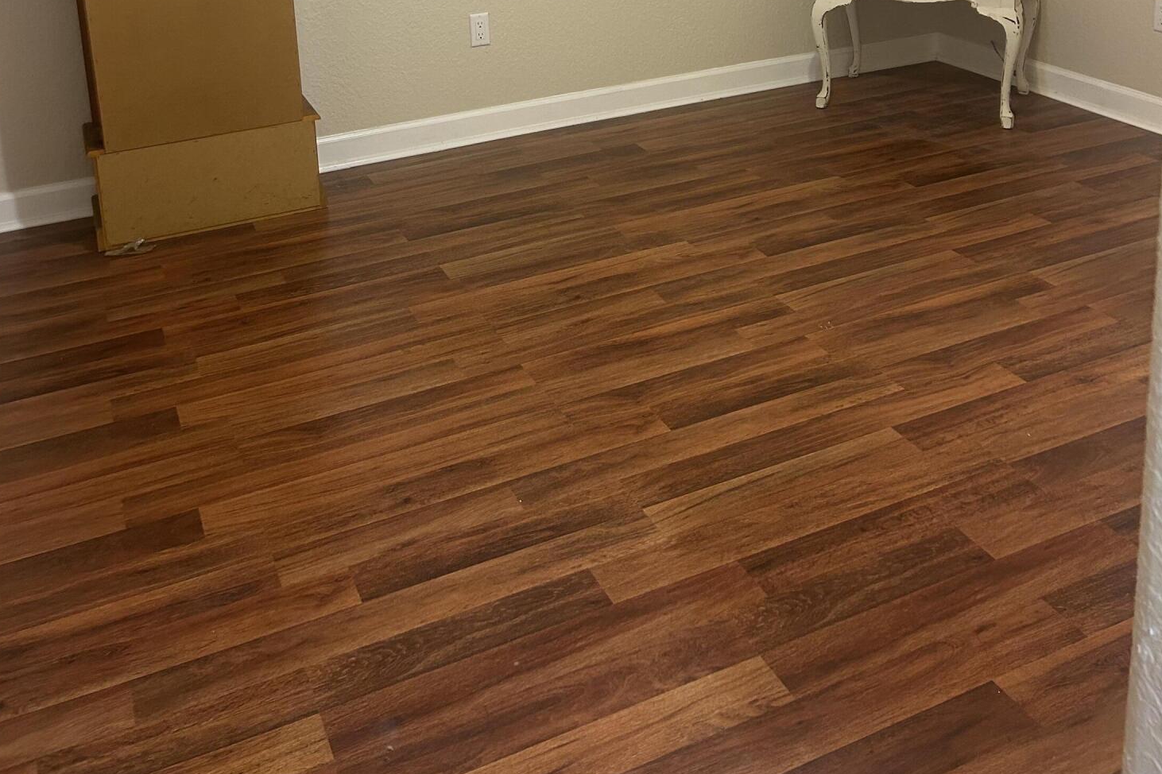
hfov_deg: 51.9
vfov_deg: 32.9
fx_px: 1194
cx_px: 572
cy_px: -5
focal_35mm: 37
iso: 200
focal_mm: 5.7
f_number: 1.5
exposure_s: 1/60
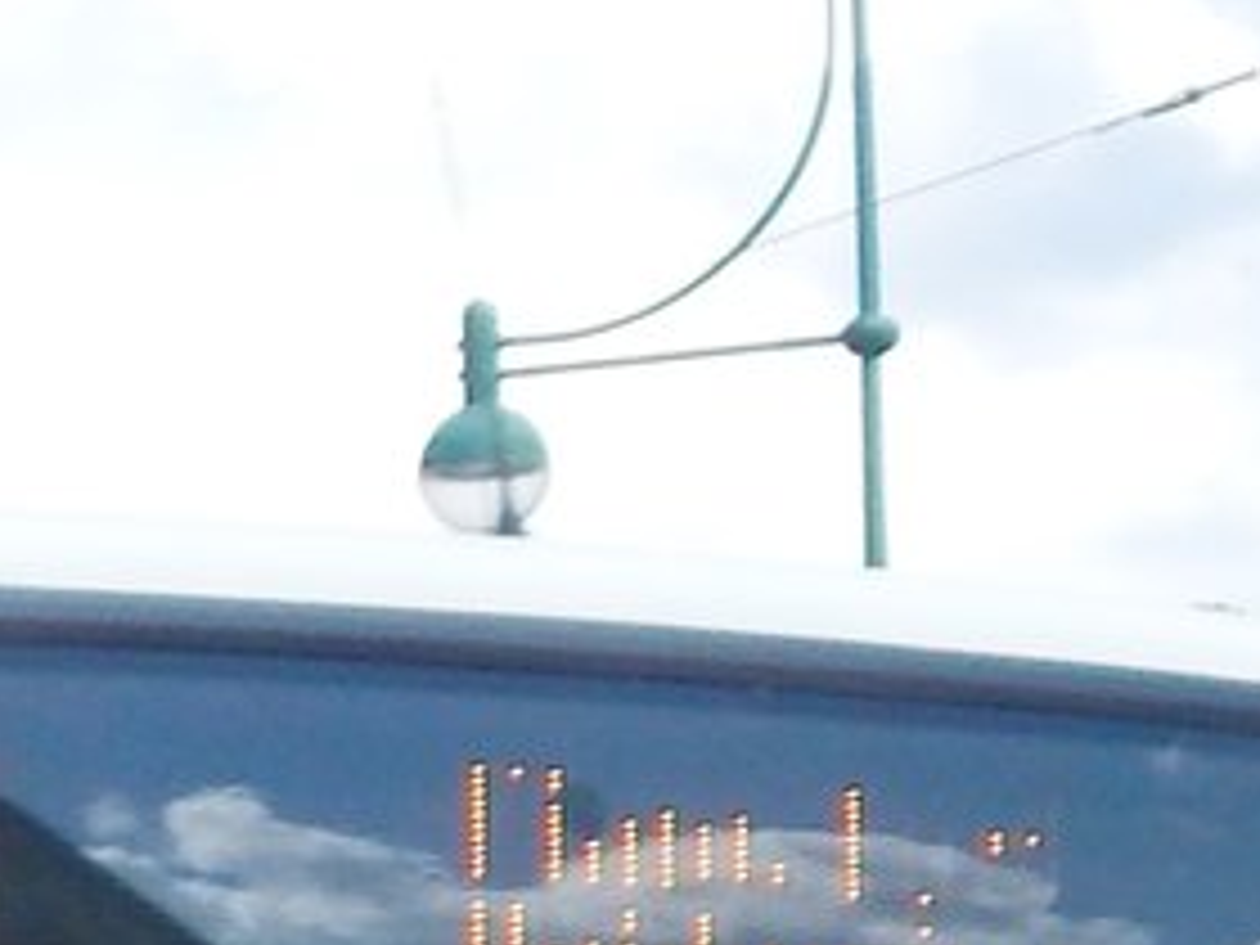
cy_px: 2007
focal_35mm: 133
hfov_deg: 13.8
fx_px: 4841
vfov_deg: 10.1
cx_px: -693
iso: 125
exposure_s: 1/400
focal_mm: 5.6
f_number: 6.5
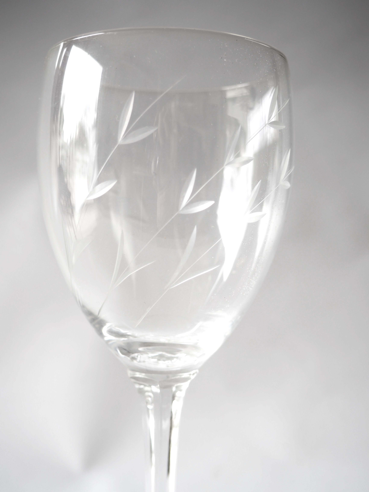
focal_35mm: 46
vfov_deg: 41.2
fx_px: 654
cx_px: 184
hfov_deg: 31.5
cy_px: 246
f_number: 4.3
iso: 200
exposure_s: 1/60
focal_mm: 23
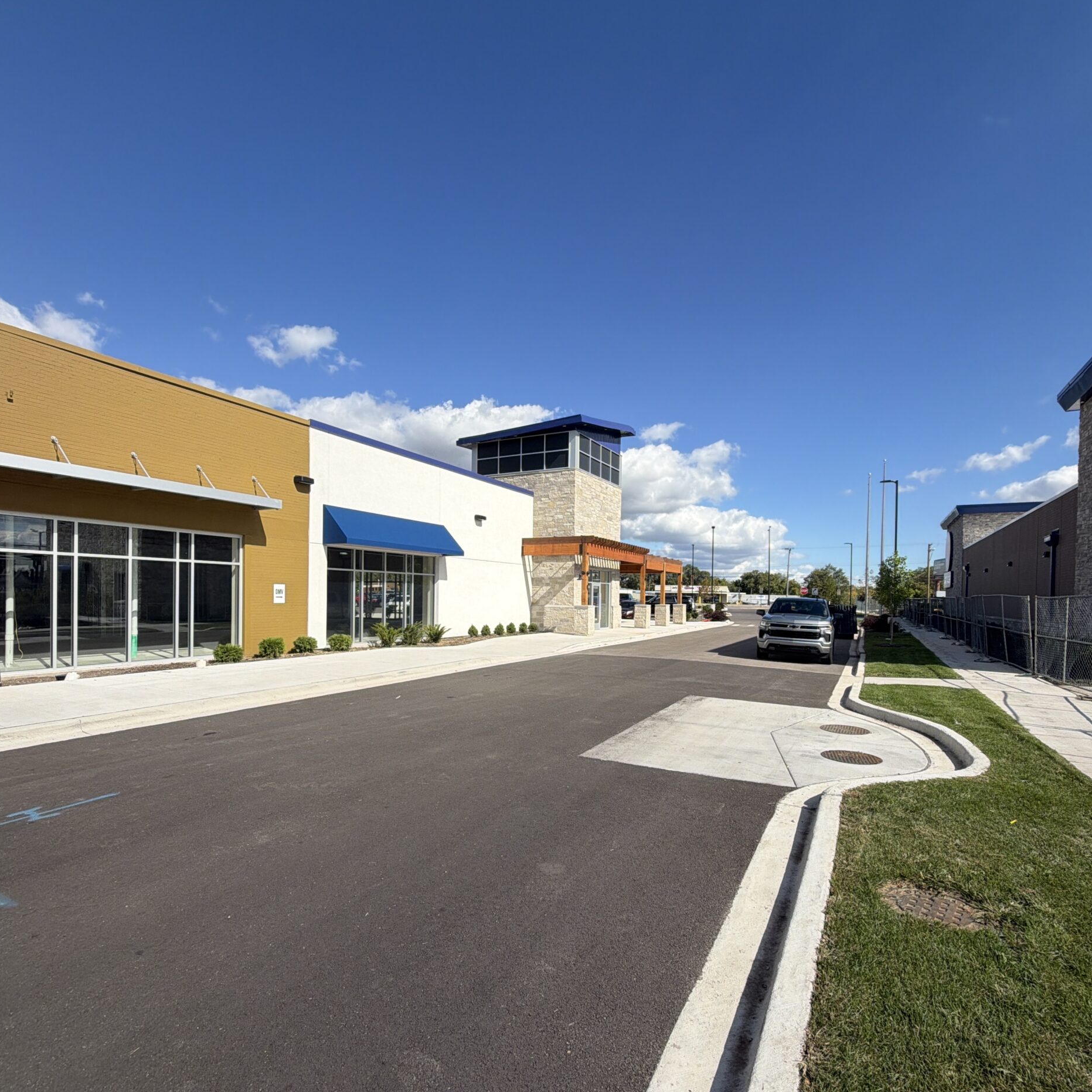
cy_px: 604
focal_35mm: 17
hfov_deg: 84.0
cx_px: 539
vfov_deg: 83.7
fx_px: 607
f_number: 2.2
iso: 25
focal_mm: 2.22
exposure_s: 1/770
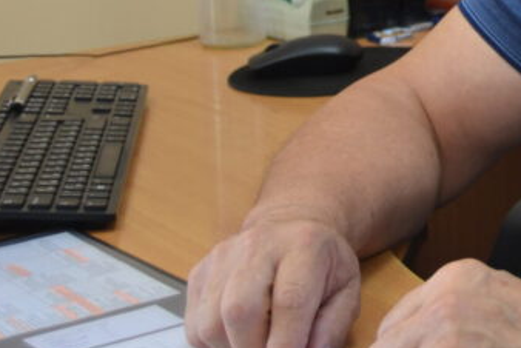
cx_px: 755
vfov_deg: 11.2
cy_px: -166
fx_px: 1709
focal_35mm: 118
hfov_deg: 16.0
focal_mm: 26
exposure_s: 1/60
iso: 400
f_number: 4
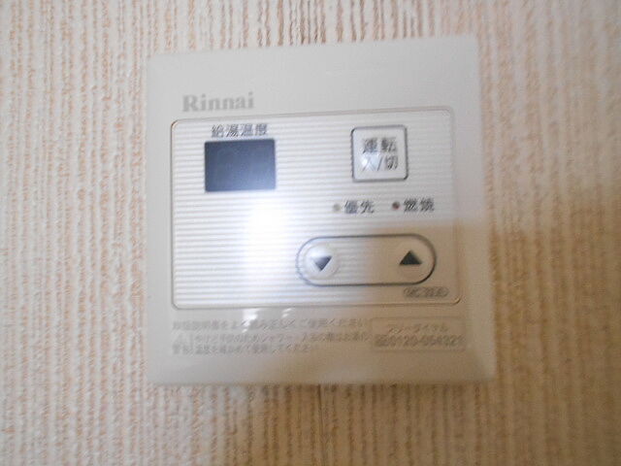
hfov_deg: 67.3
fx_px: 466
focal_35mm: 26
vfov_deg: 53.1
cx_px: 310
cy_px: 233
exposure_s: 1/13
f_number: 3.2
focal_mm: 4.6
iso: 800
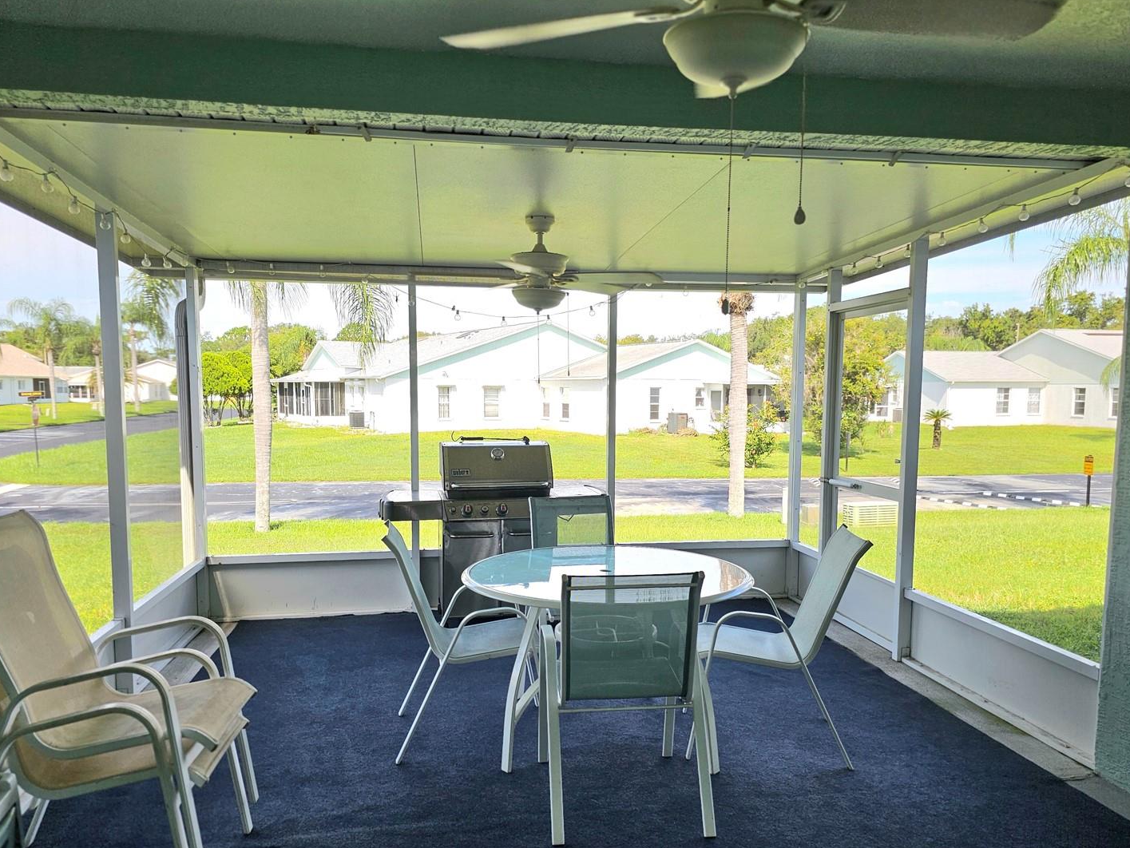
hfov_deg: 67.3
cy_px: 474
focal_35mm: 26
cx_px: 565
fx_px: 849
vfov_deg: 53.0
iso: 10
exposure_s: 1/169
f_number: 1.7
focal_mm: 6.3
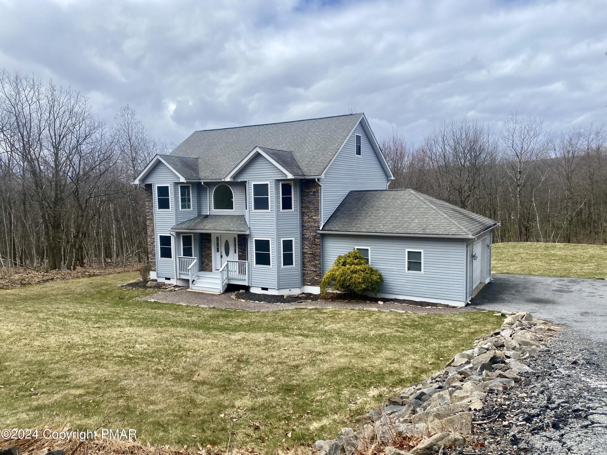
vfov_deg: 53.1
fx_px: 456
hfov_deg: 67.3
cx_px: 304
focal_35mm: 26
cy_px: 228
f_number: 1.8
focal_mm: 4.25
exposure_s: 1/3497
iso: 32
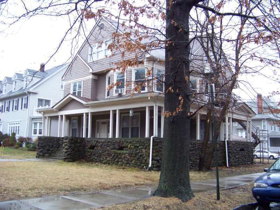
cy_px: 105
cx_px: 140
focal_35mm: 36
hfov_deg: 51.4
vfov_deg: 39.7
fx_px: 291
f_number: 2.8
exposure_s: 1/30
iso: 242
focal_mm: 5.85
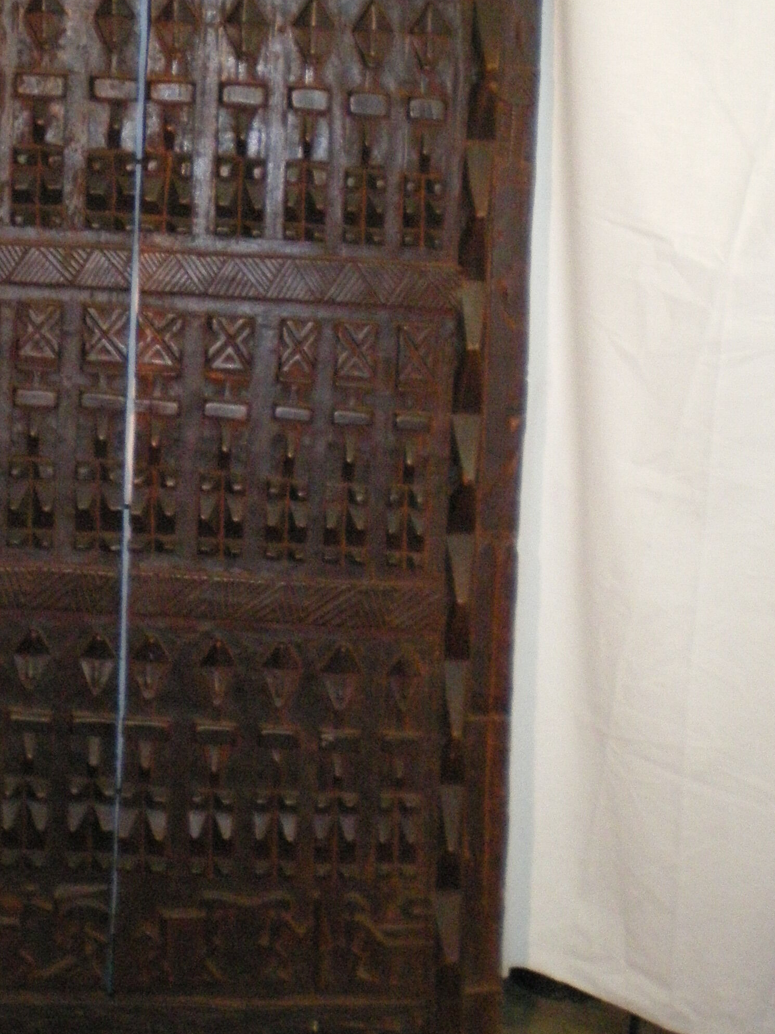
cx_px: 229
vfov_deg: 27.9
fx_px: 2060
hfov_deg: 21.2
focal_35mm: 69
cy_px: 292
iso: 800
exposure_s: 1/50
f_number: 3.5
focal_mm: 7.4
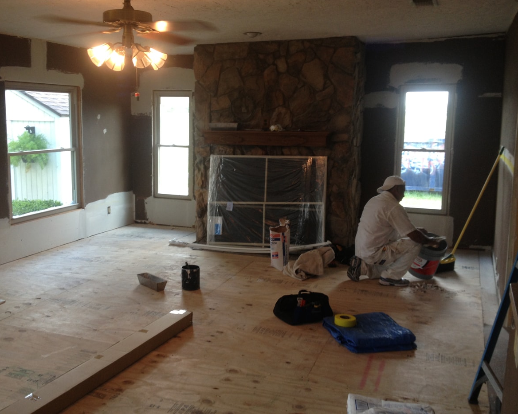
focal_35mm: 39
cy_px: 193
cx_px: 237
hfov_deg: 46.8
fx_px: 598
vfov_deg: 38.2
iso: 64
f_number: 2.4
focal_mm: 4.28
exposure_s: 1/40
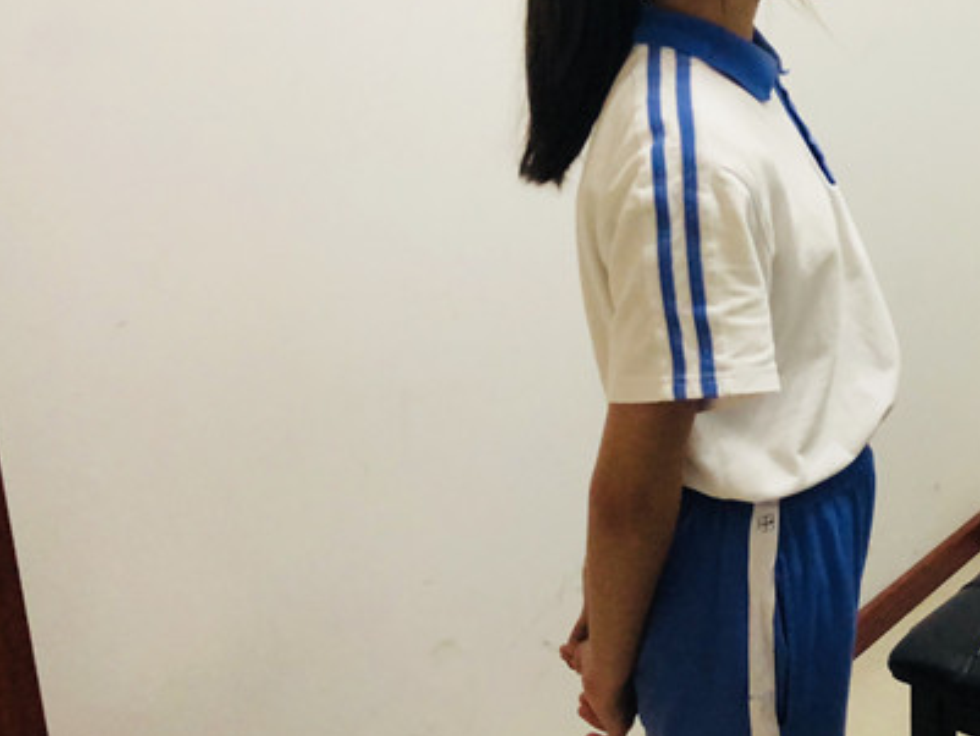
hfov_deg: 33.8
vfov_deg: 26.8
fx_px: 1529
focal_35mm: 54
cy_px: 208
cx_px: 859
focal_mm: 3.99
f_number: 1.8
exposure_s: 1/50
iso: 250
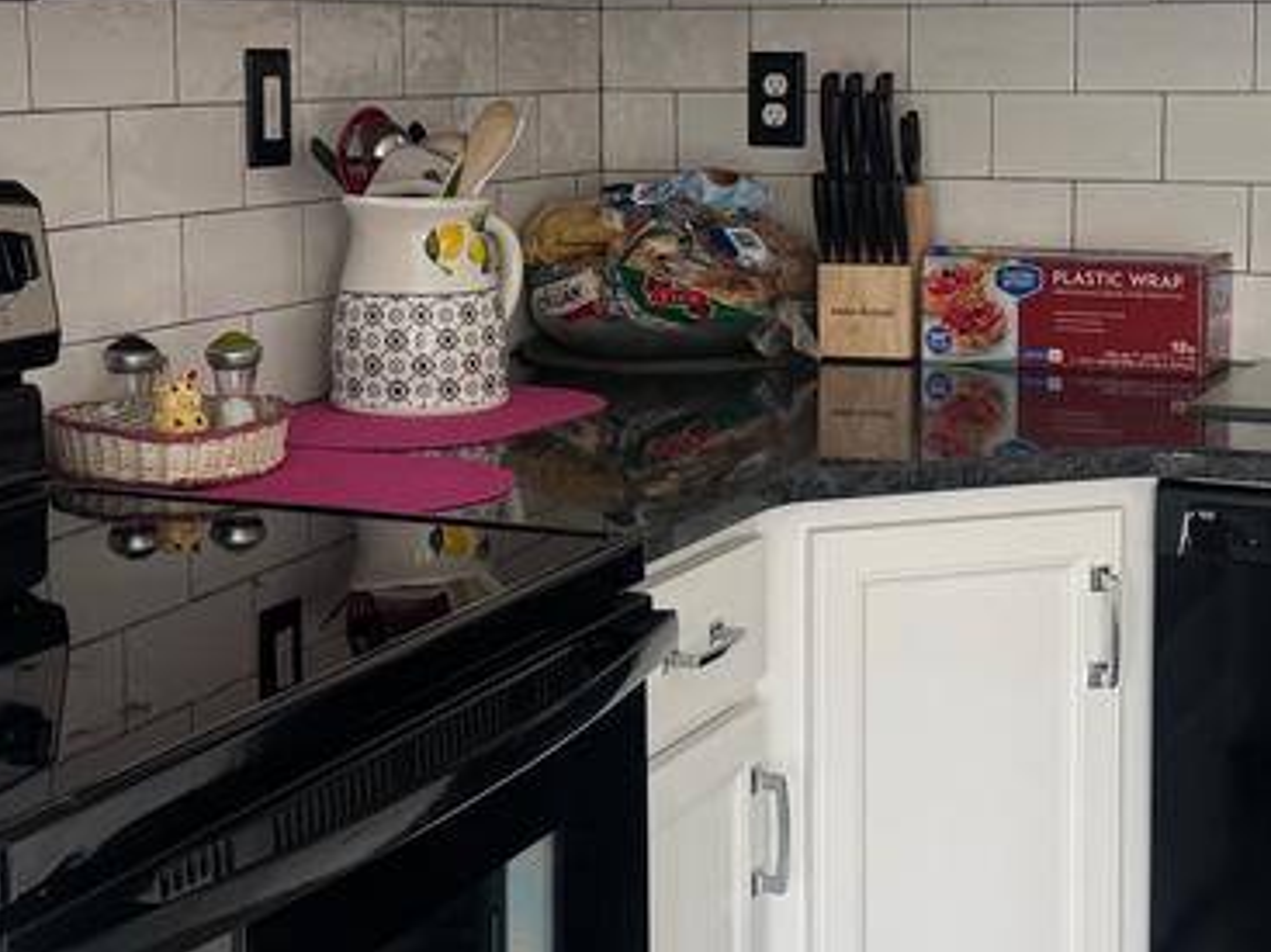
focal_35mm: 67
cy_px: 291
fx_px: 2459
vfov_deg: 21.8
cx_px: 734
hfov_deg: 28.9
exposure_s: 1/69
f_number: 1.78
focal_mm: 6.76
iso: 200
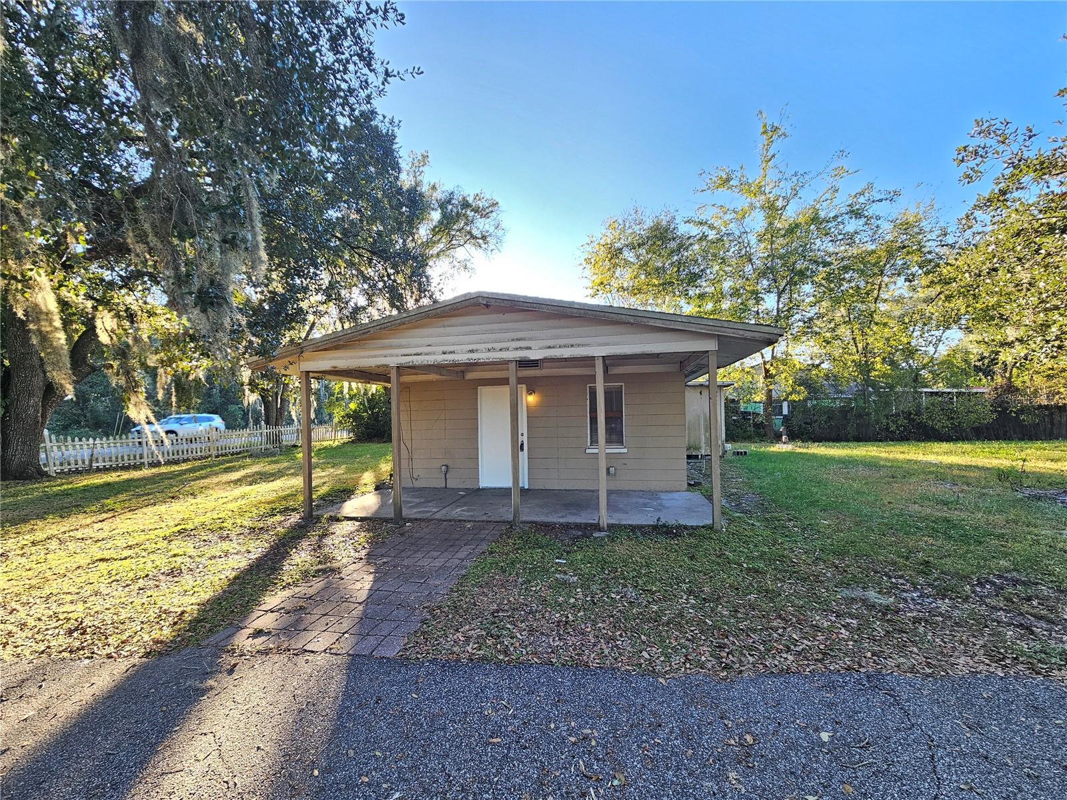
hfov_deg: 106.2
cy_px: 400
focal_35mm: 13
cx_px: 534
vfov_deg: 89.9
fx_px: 401
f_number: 2.2
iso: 64
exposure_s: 1/120
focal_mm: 2.2
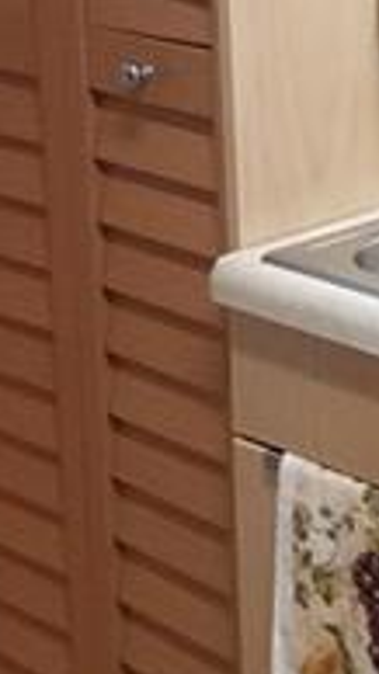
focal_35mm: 112
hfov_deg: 10.0
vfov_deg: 18.6
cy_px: -3
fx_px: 2003
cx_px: 748
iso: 160
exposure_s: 1/40
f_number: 1.7
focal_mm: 4.2
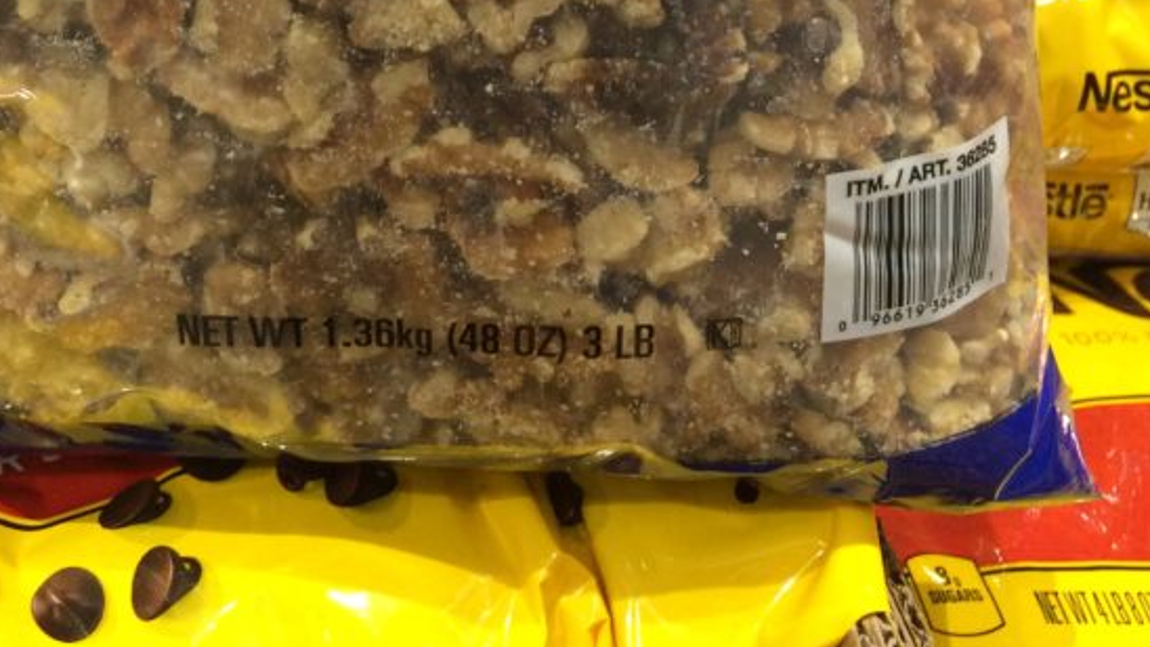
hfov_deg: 35.2
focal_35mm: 59
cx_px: 422
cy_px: -424
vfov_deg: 17.5
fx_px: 1799
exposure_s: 1/30
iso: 125
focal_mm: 4.15
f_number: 2.2
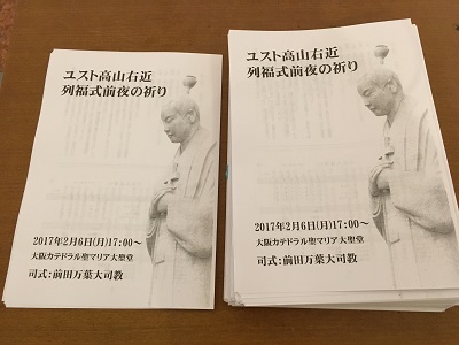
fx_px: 385
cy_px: 172
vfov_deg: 48.2
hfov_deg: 61.7
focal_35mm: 29
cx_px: 230
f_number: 2.2
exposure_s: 1/17
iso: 200
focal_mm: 4.15
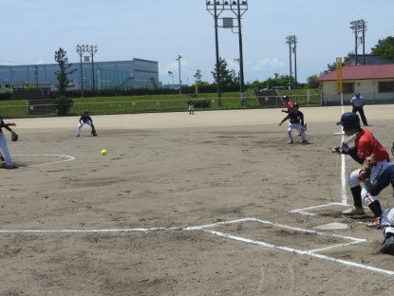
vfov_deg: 22.6
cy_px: 151
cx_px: 226
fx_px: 740
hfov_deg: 29.8
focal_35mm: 65
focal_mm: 8.1
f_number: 4
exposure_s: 1/1600
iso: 100
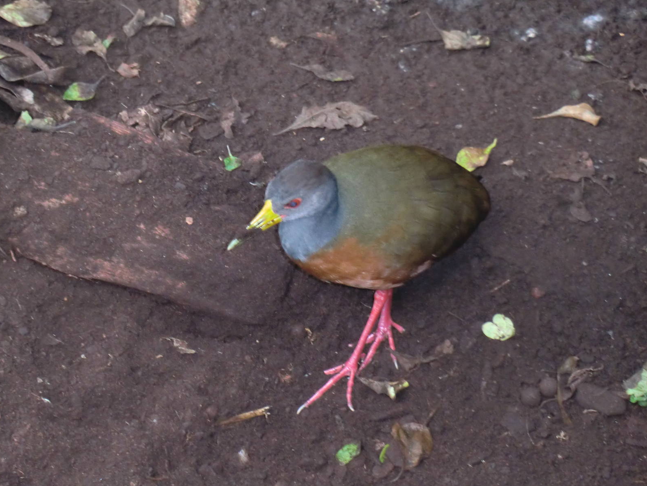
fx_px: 2729
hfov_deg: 13.5
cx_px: 323
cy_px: 243
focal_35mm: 146
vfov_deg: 10.2
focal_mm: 25.9
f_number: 4.6
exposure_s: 1/50
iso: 500
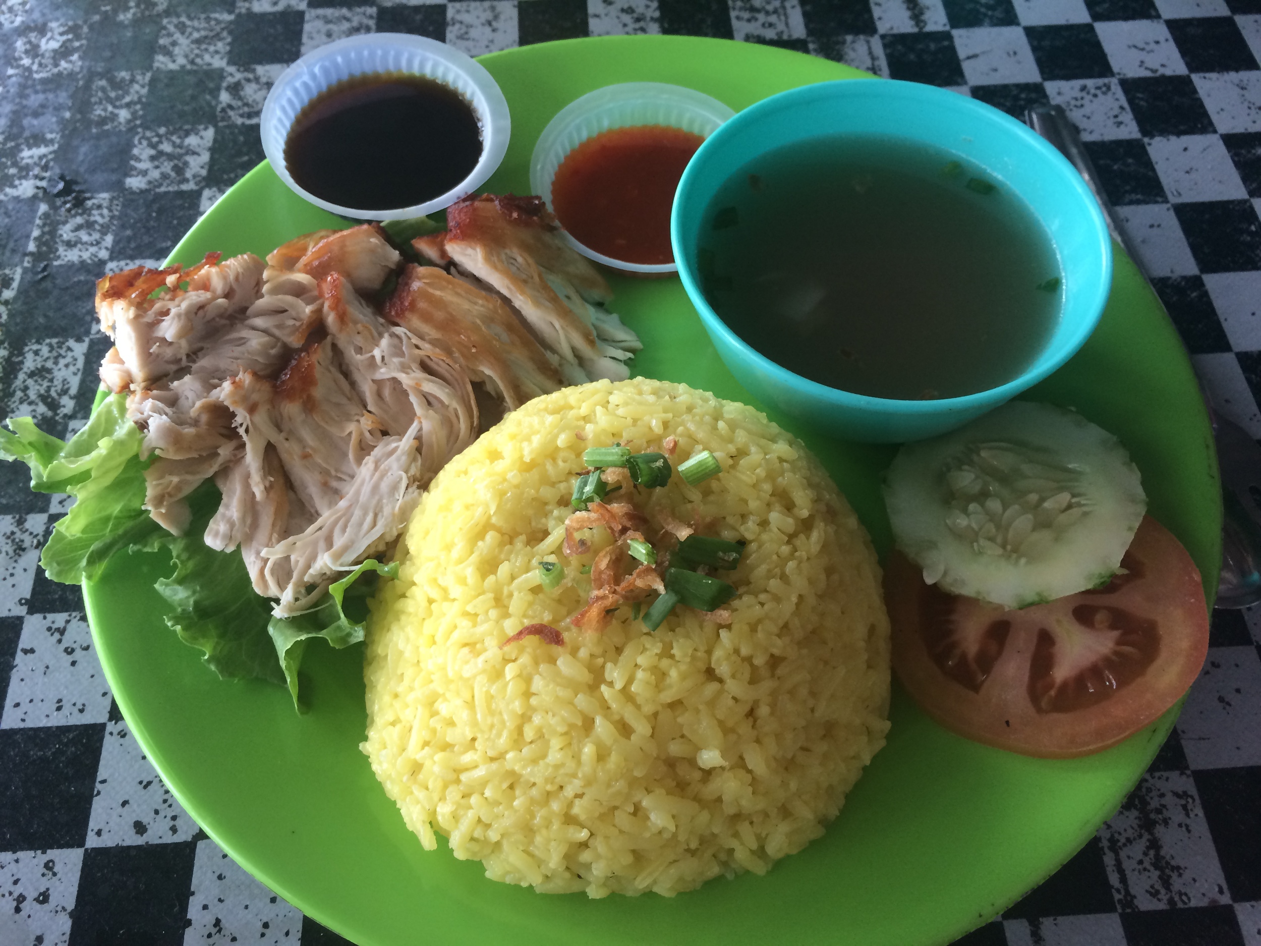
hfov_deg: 61.7
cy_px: 473
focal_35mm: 29
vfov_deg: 48.2
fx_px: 1056
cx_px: 630
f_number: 2.2
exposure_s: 1/30
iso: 40
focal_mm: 4.15
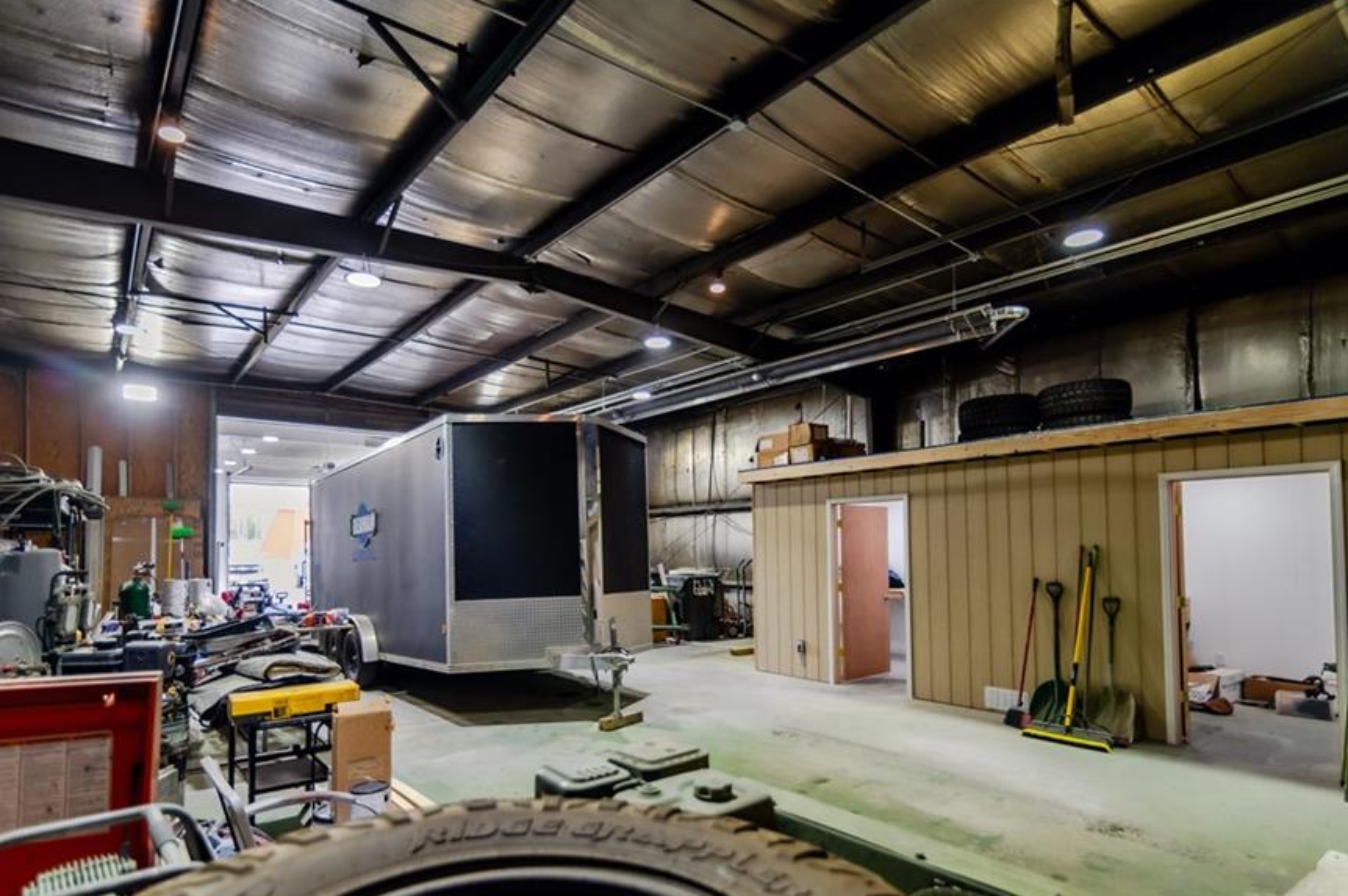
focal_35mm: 19
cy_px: 521
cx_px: 651
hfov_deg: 86.9
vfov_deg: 64.1
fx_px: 711
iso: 400
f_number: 2.8
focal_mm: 16
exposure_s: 1/250
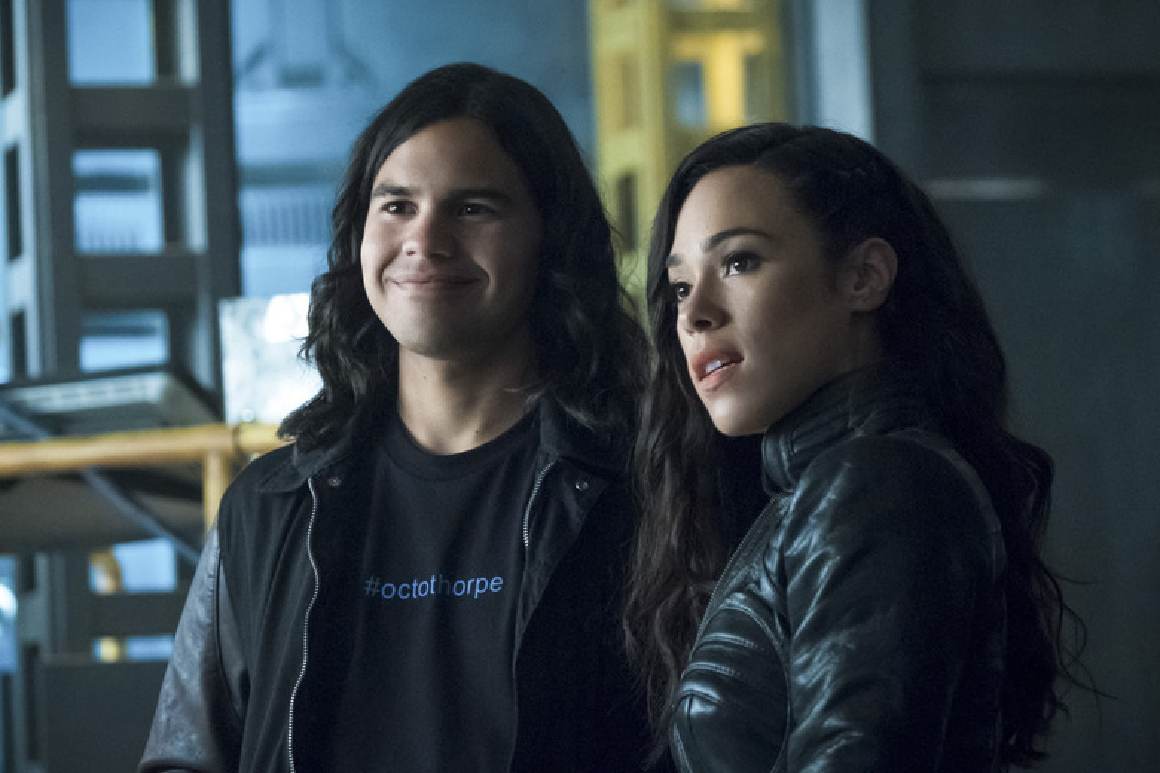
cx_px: 580
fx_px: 3609
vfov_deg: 12.2
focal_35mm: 112
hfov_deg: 18.3
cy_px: 386
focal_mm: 74.4
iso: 8000
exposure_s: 1/100
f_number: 2.8
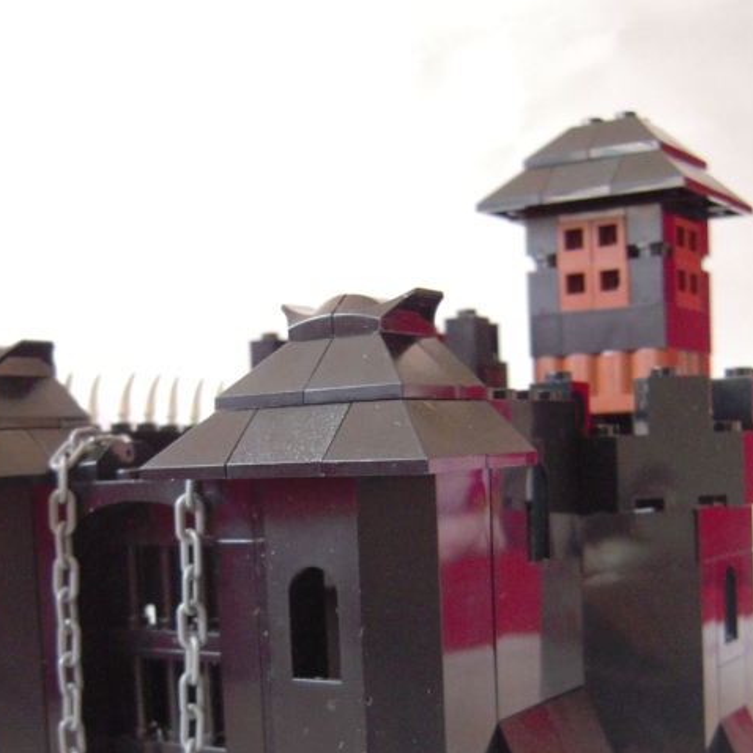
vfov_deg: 31.5
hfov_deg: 32.1
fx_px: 1304
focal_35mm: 53
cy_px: 580
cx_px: 310
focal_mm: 5
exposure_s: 1/80
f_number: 2.7
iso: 400
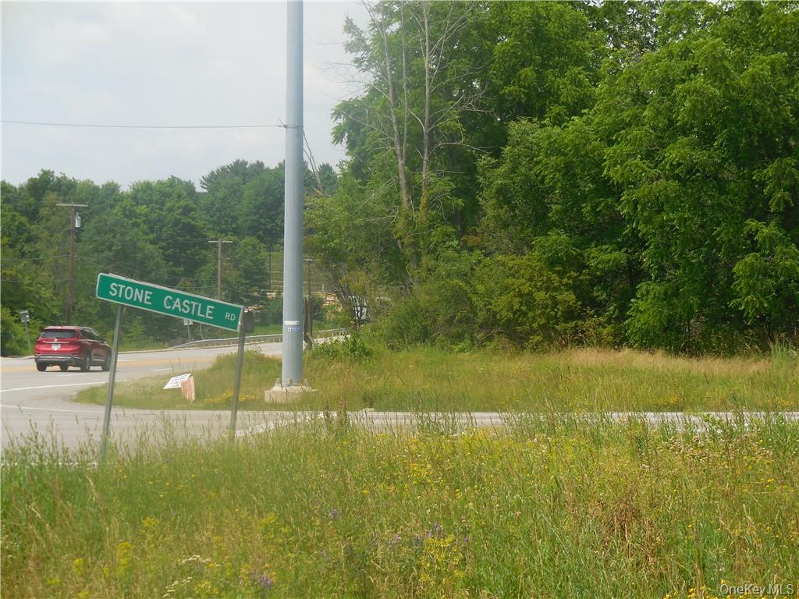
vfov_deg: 15.1
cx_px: 400
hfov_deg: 20.0
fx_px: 2262
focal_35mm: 98
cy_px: 300
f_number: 5
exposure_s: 1/640
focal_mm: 17.7
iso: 125
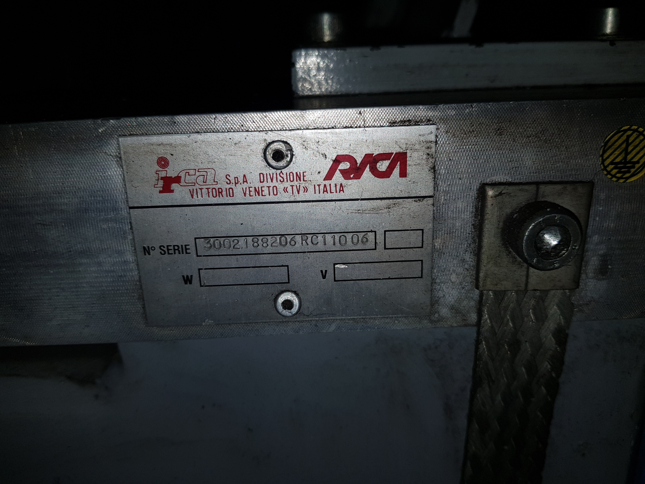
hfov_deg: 67.3
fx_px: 484
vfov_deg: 53.1
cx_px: 322
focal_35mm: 26
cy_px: 242
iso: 40
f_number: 1.7
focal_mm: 4.3
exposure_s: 1/1608
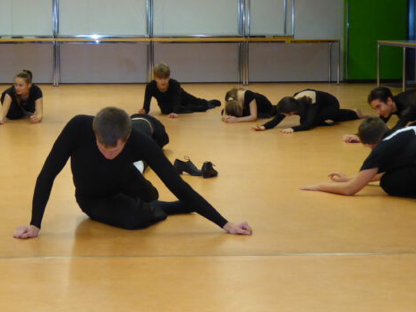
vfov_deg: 14.9
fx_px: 1190
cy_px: 129
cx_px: 141
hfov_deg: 19.8
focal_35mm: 99
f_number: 4.2
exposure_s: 1/60
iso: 640
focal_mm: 10.3
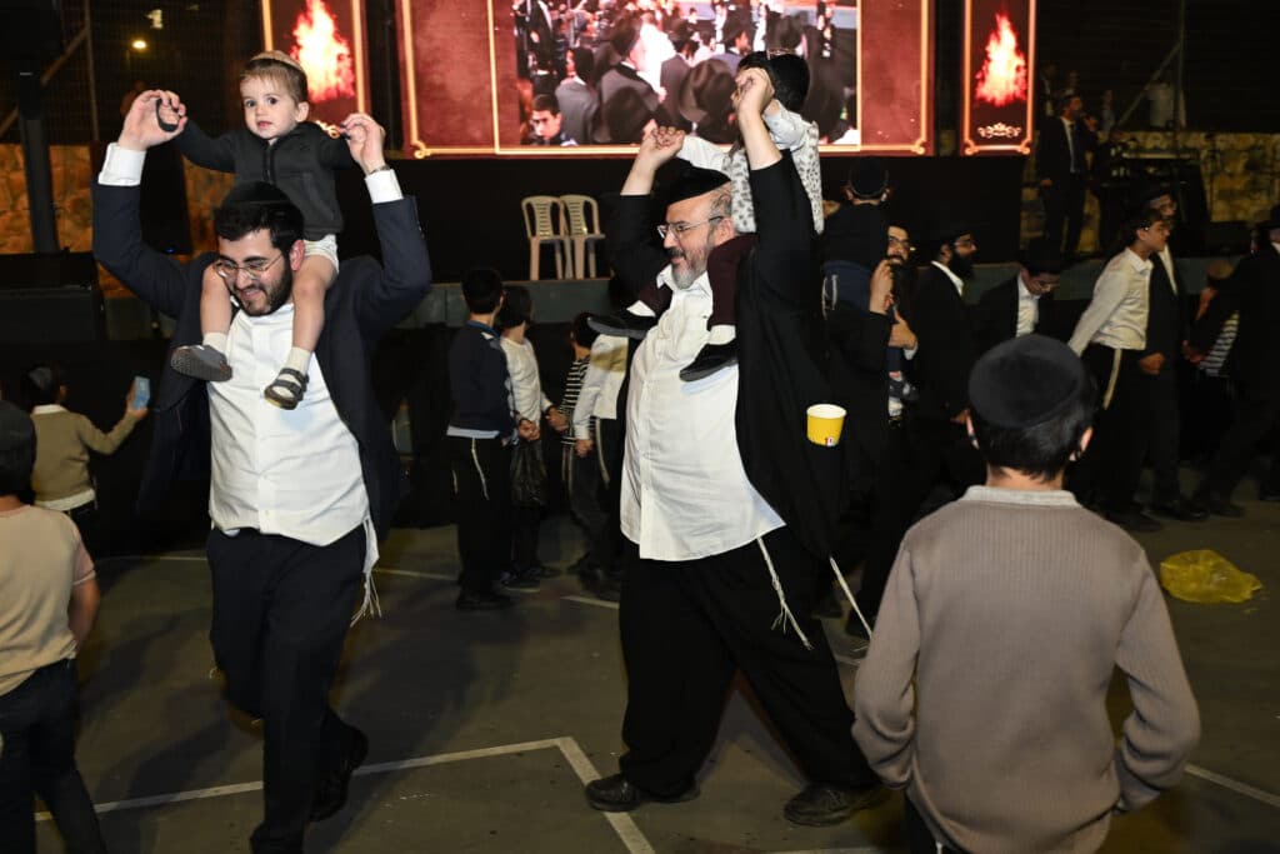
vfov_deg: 40.0
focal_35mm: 33
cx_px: 640
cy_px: 427
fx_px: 1173
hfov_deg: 57.2
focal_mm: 33
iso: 1600
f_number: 4.5
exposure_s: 1/125
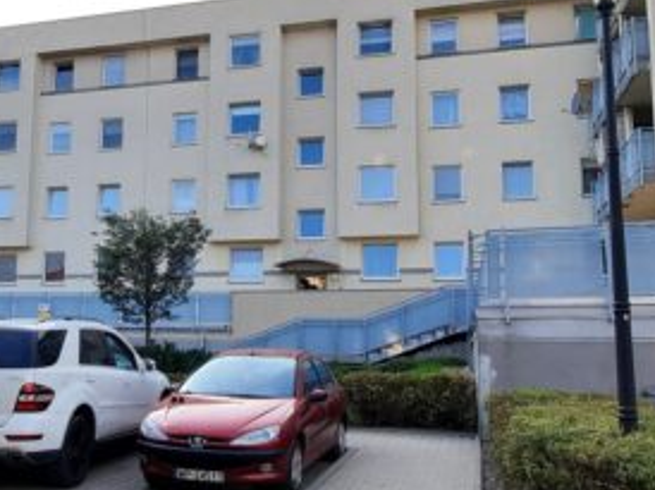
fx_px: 718
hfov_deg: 48.6
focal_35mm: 38
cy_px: 220
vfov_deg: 37.6
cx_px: 249
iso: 40
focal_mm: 1.74
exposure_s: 1/190
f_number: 2.2
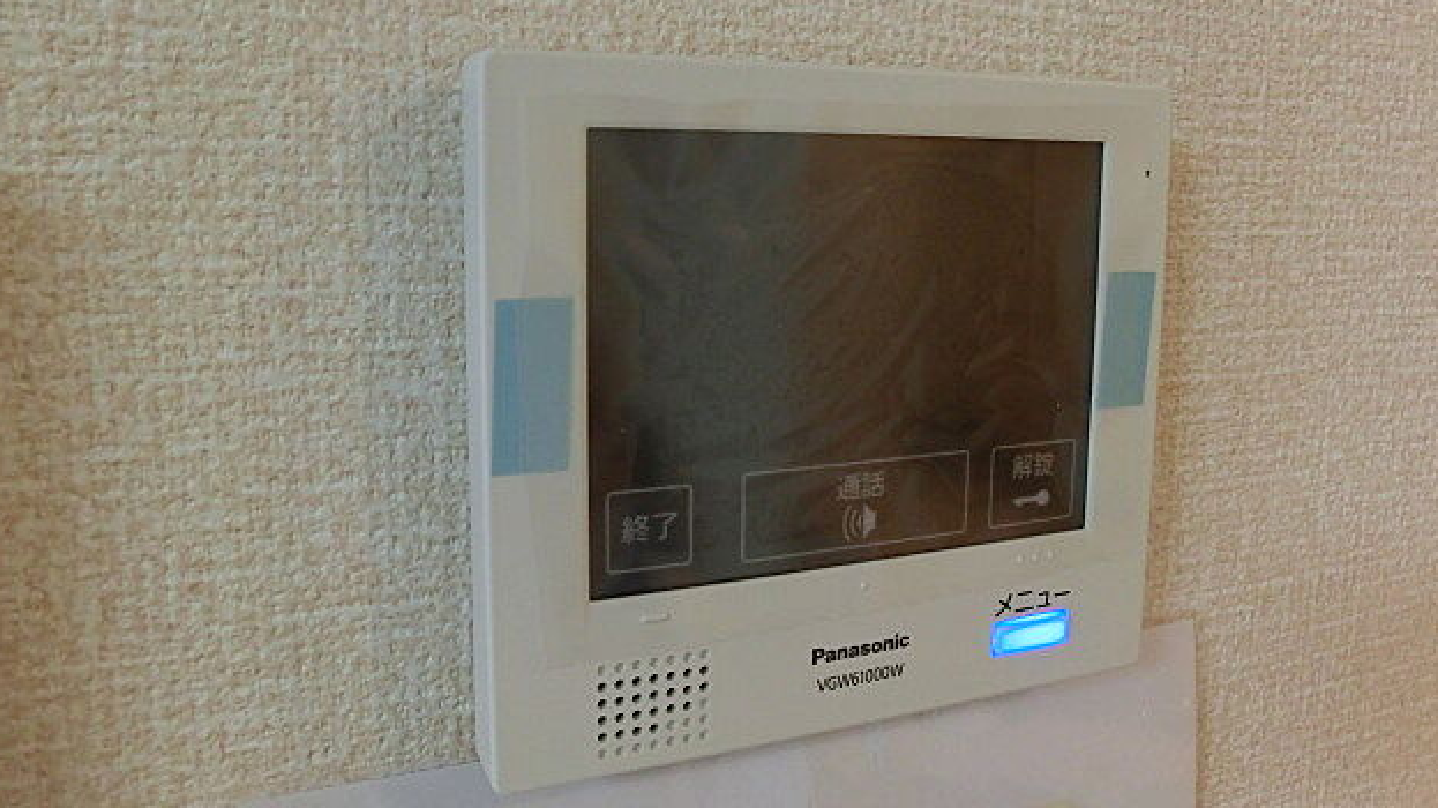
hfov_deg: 67.9
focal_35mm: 28
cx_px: 713
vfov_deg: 41.2
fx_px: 1067
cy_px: 309
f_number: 3.3
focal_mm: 4.4
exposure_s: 1/60
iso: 250
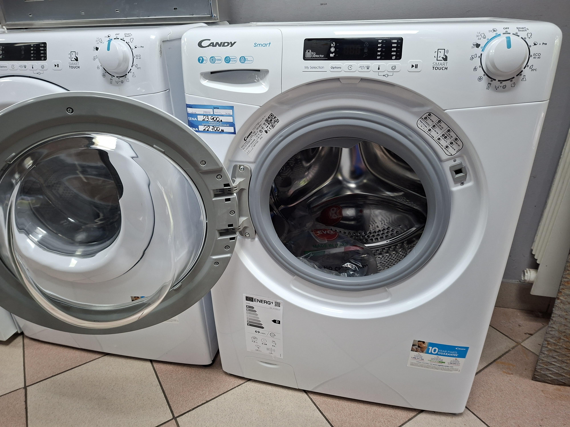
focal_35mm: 23
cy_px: 214
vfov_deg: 58.9
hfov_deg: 73.9
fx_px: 379
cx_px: 285
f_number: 1.8
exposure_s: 1/50
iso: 320
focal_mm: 5.54
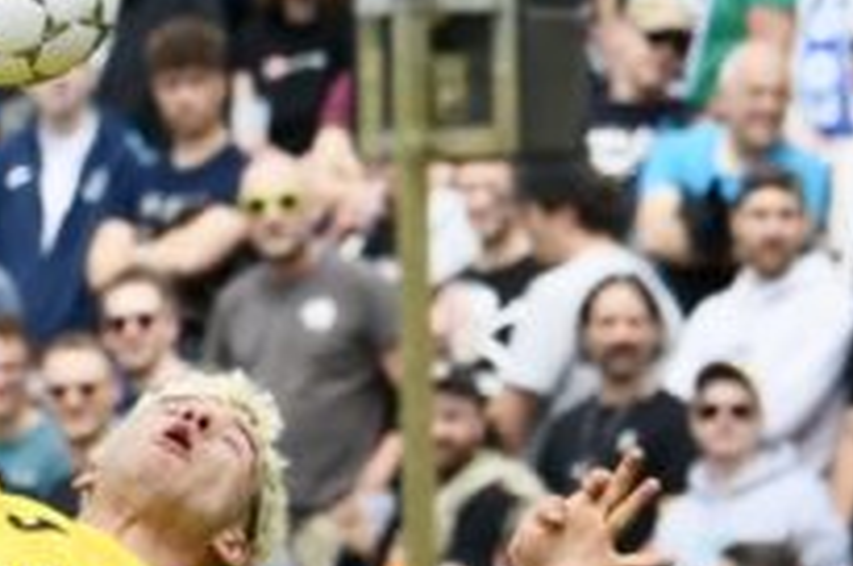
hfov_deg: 1.6
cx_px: -528
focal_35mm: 1251
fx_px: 29595
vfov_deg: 1.1
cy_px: 784
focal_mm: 250
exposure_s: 1/1600
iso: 1250
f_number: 10
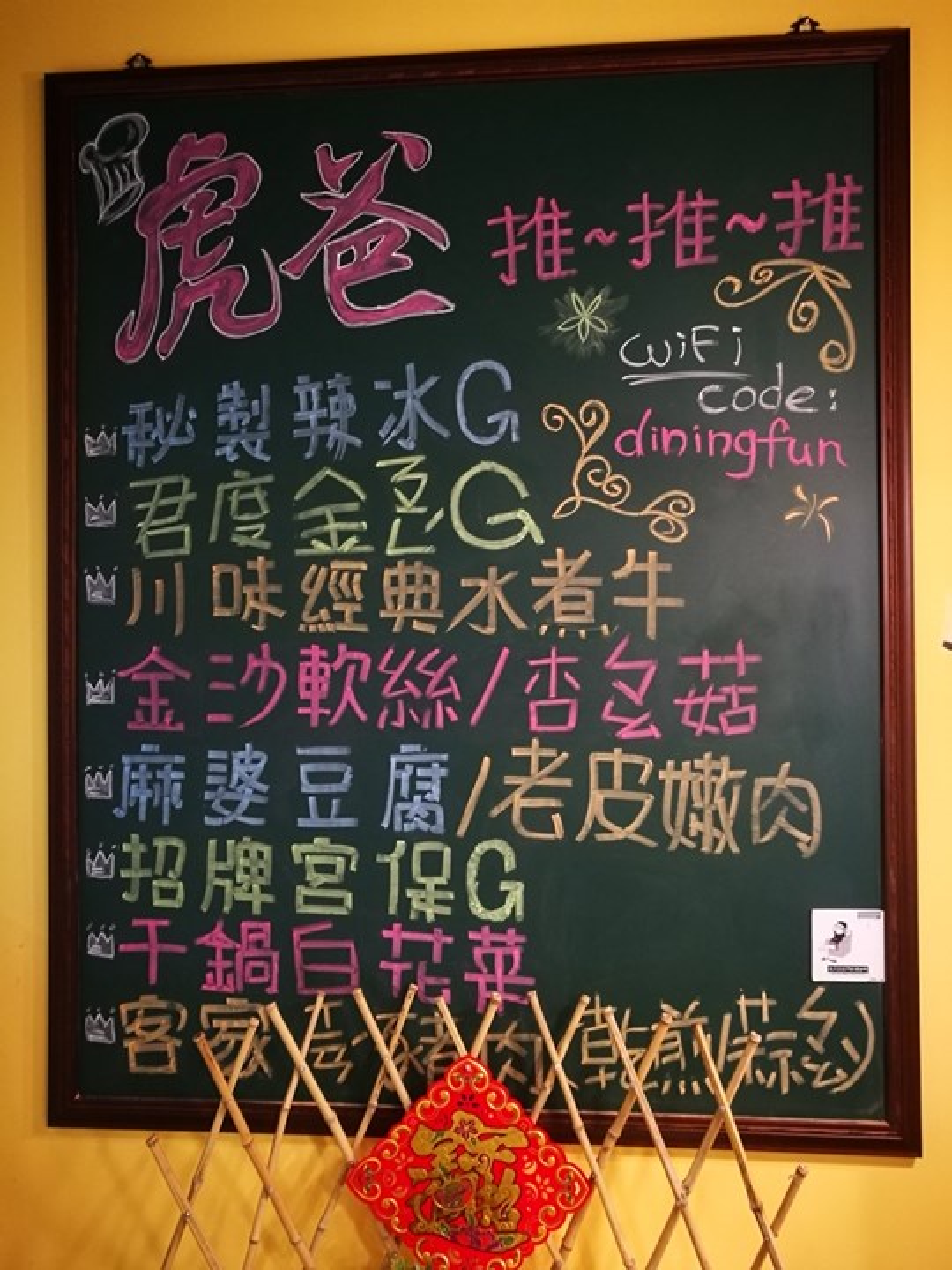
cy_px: 635
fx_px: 990
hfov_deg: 51.4
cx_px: 476
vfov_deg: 65.3
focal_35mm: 27
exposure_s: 1/17.1
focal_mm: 4.5
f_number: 2.2
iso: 1000
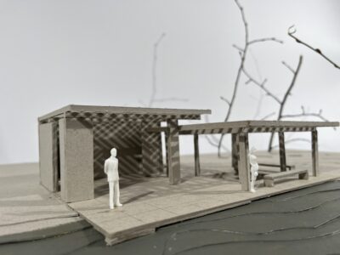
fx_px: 255
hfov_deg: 67.3
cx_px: 170
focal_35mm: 26
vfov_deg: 53.1
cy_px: 128
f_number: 1.6
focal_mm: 5.1
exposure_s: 1/359
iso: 50
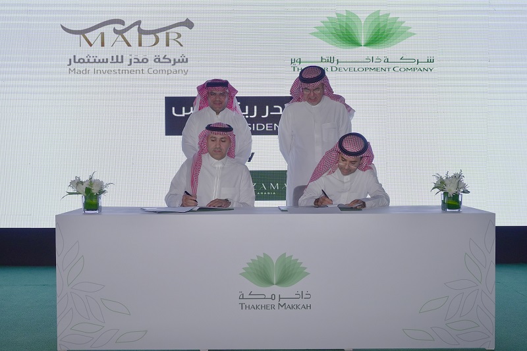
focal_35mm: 40
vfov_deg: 33.4
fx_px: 585
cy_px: 176
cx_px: 264
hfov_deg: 48.5
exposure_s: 1/125
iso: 5000
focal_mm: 27
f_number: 4
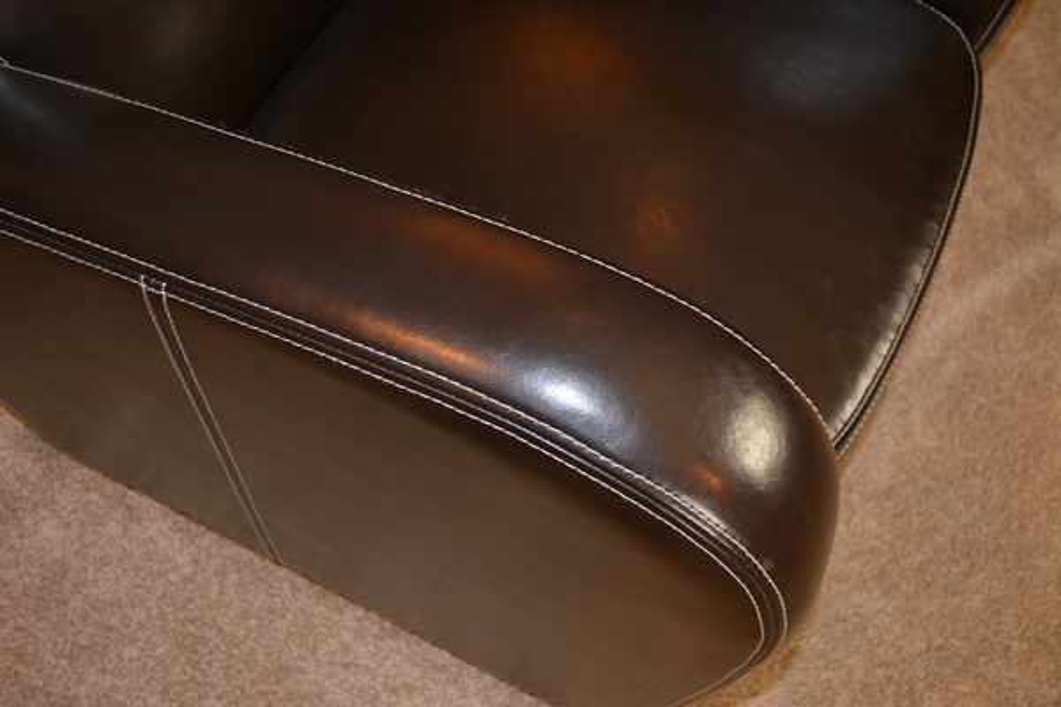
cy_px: 354
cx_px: 530
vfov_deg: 36.9
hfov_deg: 53.1
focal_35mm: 36
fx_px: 1061
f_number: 4
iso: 720
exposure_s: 1/60
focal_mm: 24
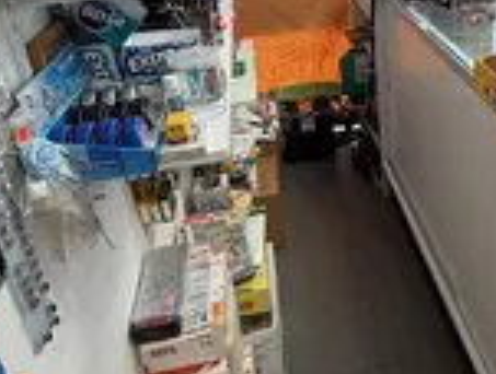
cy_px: 85
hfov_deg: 47.2
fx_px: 531
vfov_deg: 37.7
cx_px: 401
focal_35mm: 37
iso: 200
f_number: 2.2
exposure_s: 1/120
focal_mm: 2.22
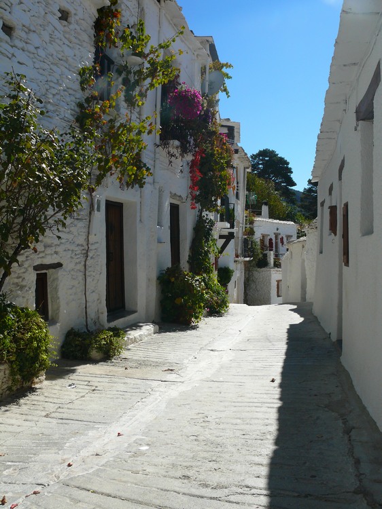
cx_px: 191
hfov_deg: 40.7
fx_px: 515
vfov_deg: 52.6
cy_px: 254
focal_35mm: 35
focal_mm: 7.4
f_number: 5.6
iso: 100
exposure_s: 1/200
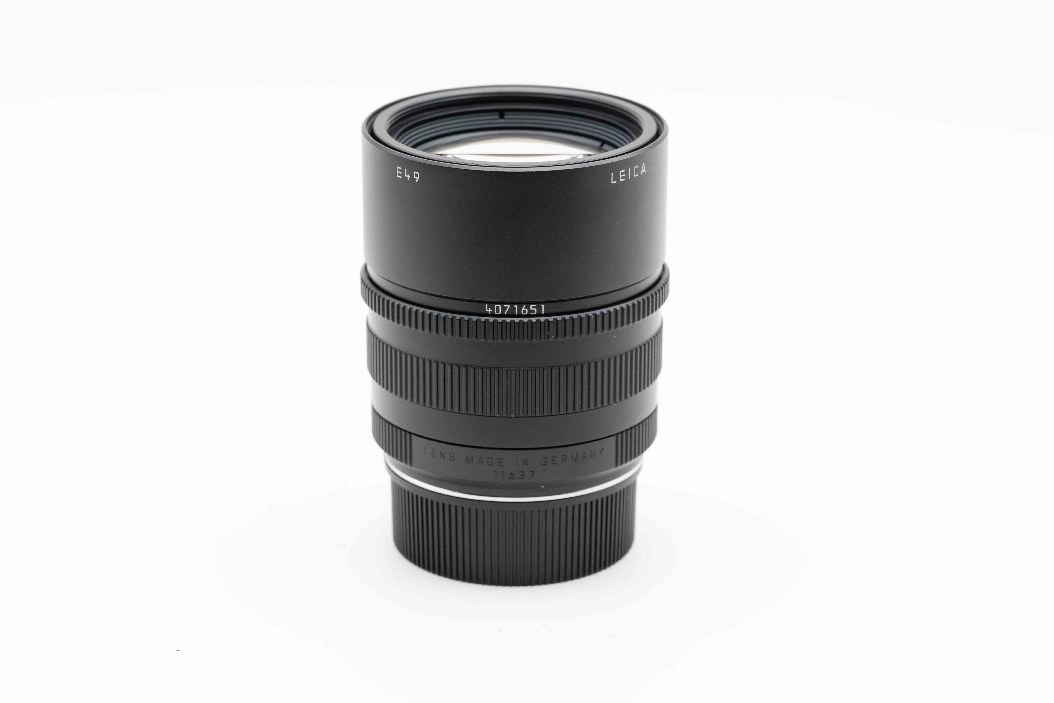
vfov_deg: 15.2
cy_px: 352
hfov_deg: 22.6
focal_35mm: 90
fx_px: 2635
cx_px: 527
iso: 3200
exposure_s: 1/200
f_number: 11
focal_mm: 90
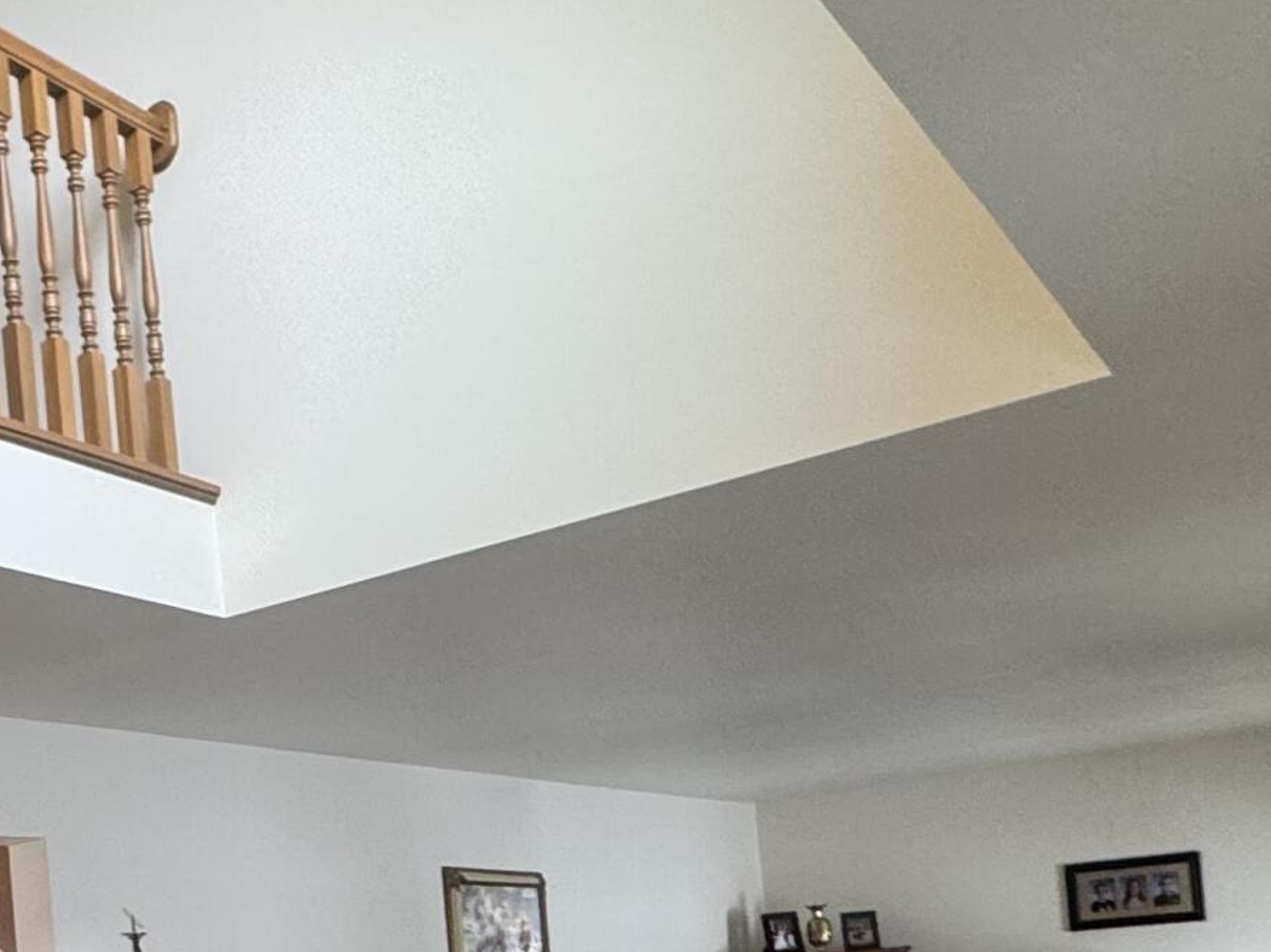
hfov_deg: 37.8
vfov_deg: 28.7
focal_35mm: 47
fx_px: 1725
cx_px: 134
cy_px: 978
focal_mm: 2.22
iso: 160
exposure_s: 1/60
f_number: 2.2
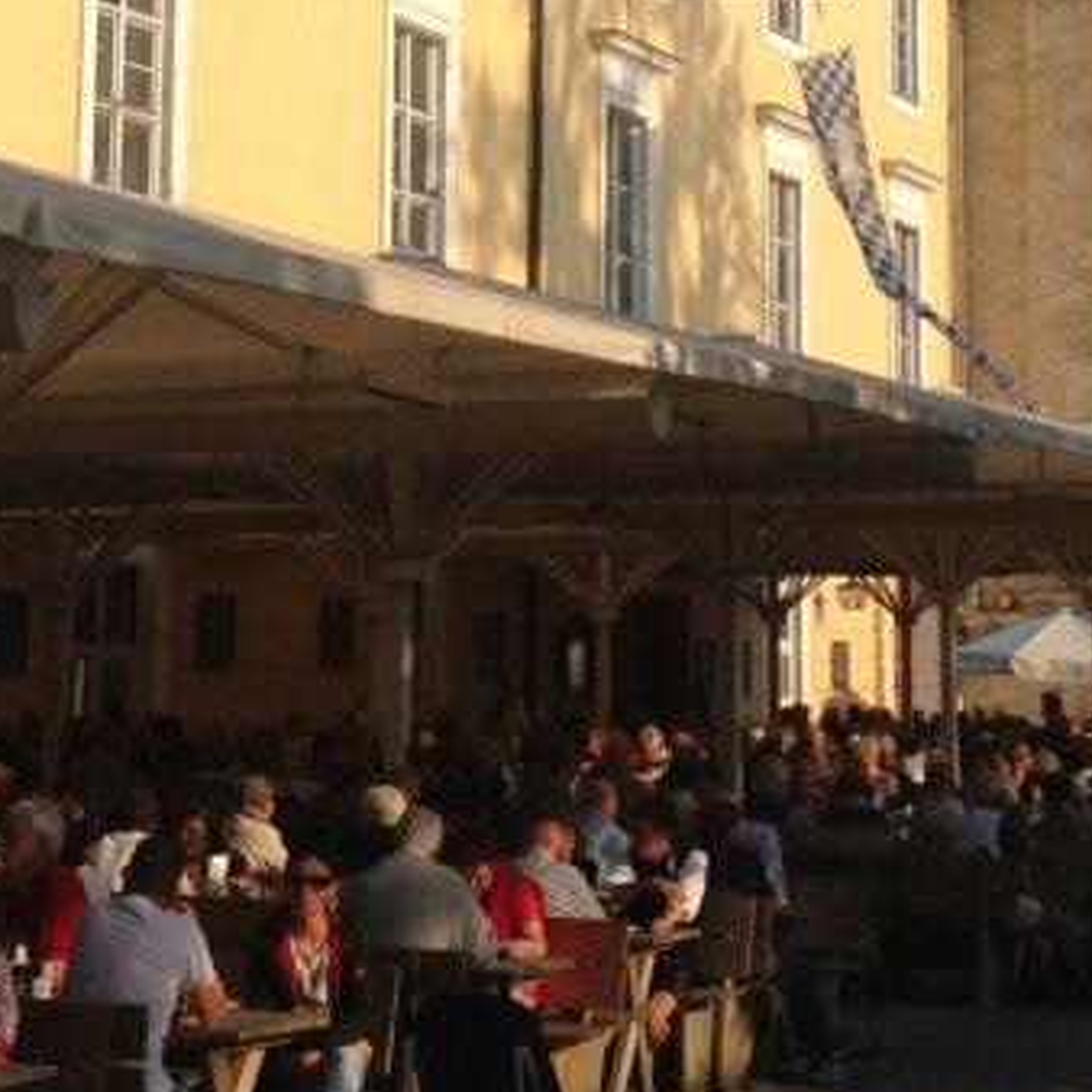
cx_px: 837
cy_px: 10
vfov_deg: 16.9
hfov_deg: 17.1
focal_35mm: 101
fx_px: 3605
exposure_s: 1/1869
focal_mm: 4.13
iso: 50
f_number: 2.4
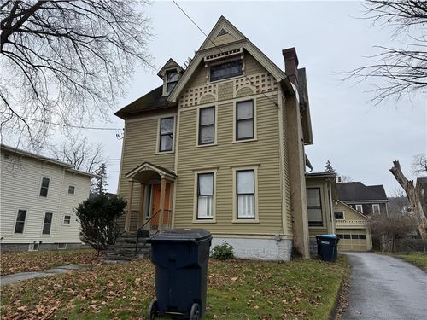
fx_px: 296
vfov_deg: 56.8
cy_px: 160
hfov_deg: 71.6
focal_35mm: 24
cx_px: 214
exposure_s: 1/2169
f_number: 1.78
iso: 80
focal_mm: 6.76
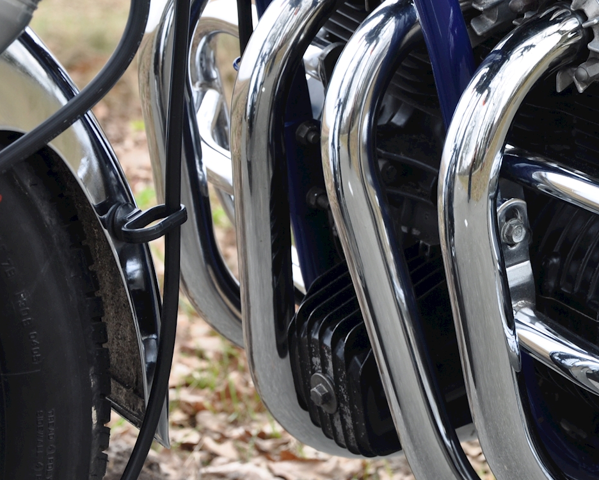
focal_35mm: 150
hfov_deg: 12.8
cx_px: 487
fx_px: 2659
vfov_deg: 10.3
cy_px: 170
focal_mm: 52
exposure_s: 1/50
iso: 200
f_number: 7.1
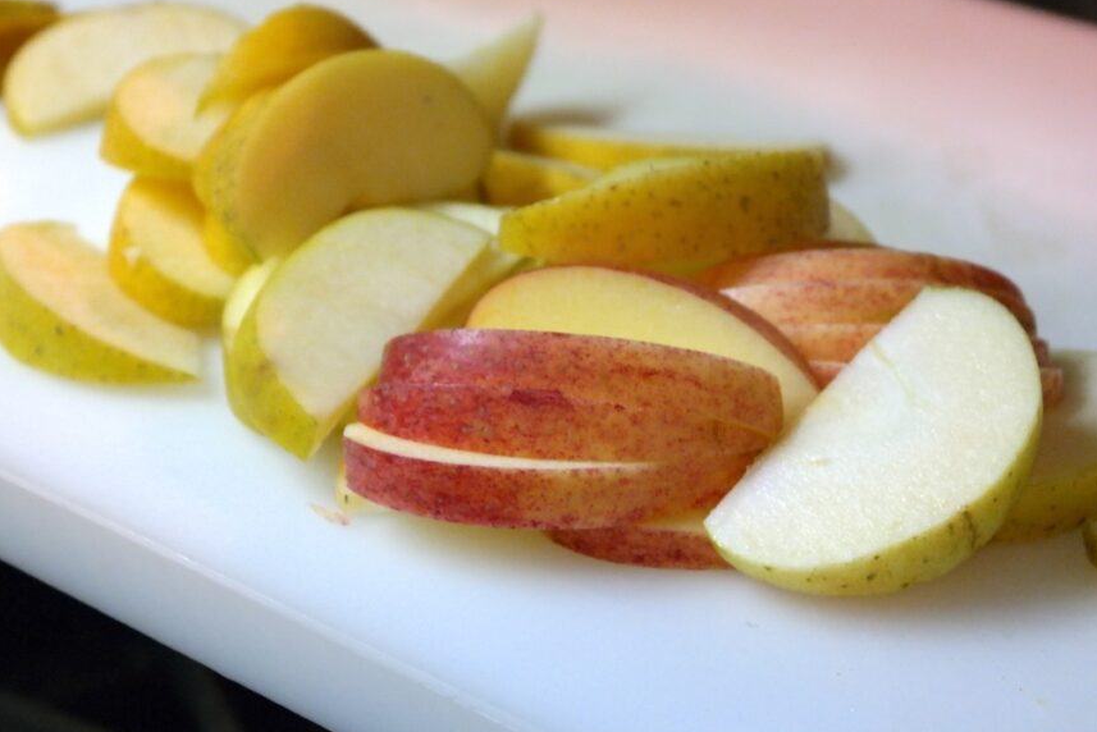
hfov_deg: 22.1
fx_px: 2804
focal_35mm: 92
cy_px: 319
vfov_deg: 14.9
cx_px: 531
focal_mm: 50
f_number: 5.6
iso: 1600
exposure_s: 1/80
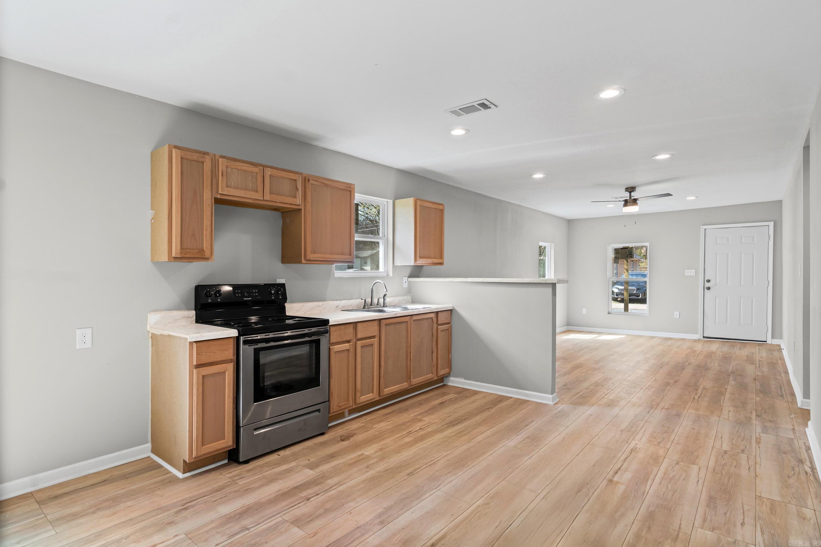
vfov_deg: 67.4
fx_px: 410
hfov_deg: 90.0
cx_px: 410
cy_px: 274
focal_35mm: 18
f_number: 9
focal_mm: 12
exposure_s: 1/3
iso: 250
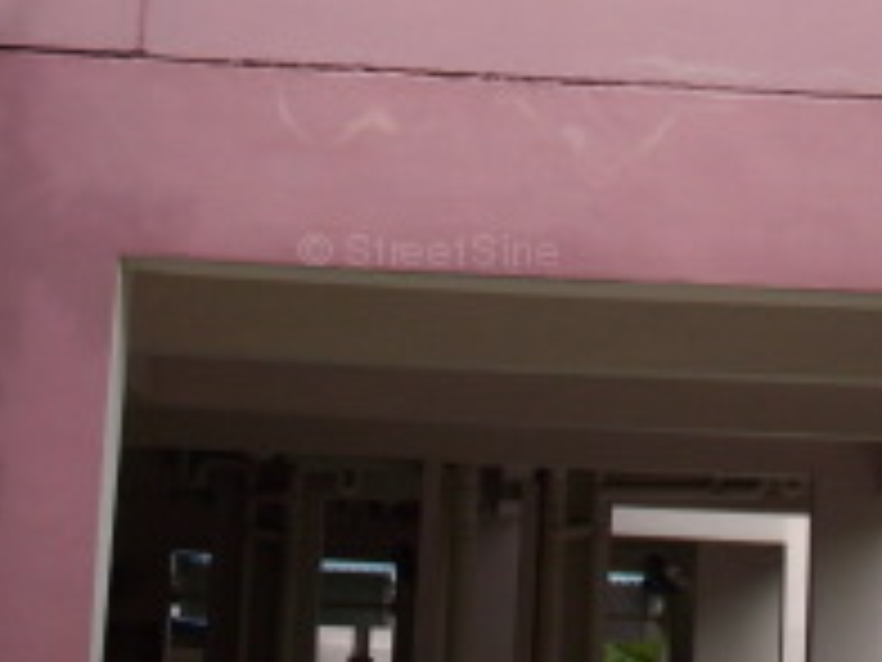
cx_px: 634
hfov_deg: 18.8
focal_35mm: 104
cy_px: -194
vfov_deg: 13.7
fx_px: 2650
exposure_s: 1/200
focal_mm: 6.2
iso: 80
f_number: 5.6
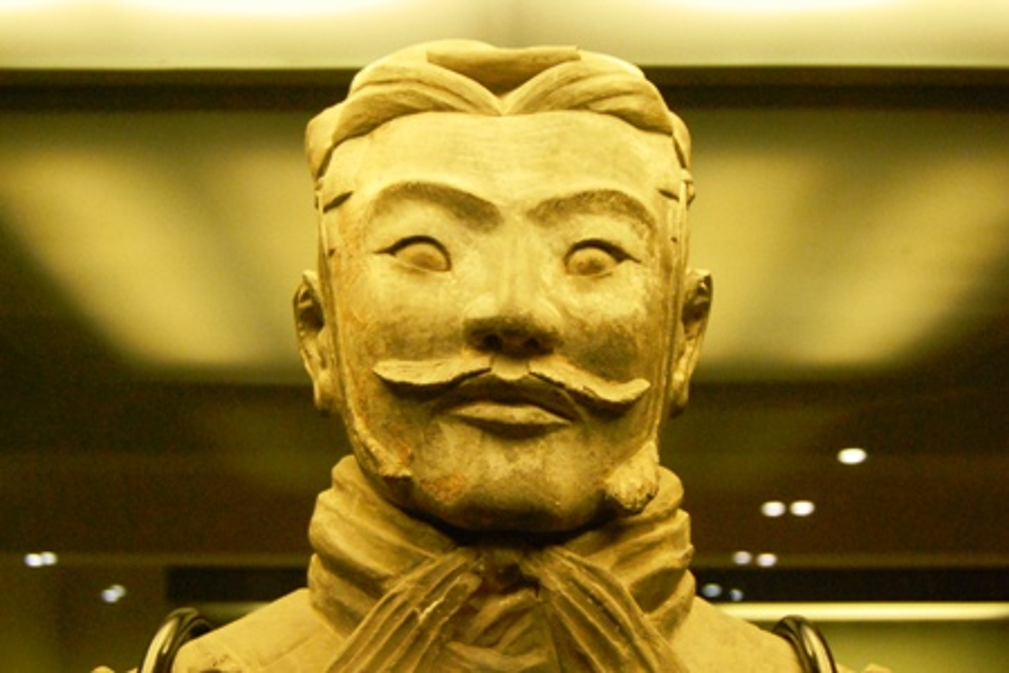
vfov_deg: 34.2
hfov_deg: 49.6
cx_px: 504
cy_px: 336
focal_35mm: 39
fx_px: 1093
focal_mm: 26
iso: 1400
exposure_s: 1/30
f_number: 4
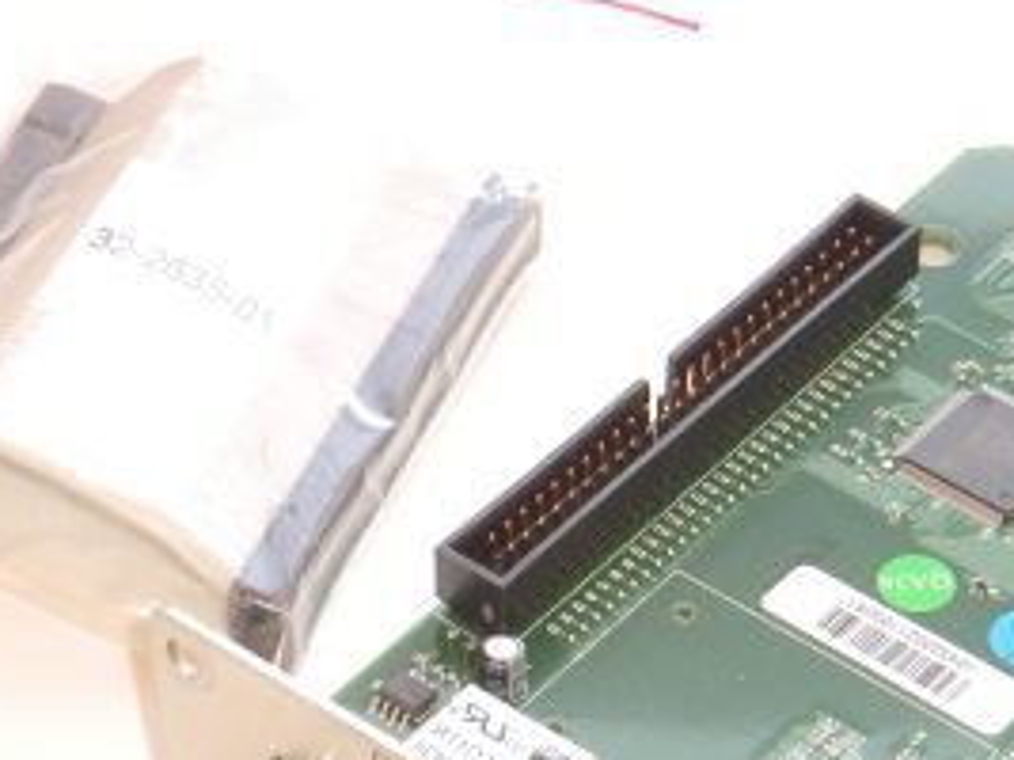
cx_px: 684
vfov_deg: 8.1
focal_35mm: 182
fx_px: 5329
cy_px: 650
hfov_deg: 10.9
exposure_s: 1/60
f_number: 4.6
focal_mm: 13.6
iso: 400
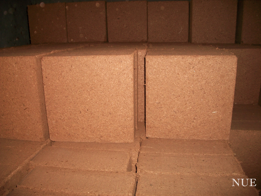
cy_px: 98
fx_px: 241
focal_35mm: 32
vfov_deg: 44.2
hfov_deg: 56.8
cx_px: 130
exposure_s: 1/60
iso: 80
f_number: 2.9
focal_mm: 5.7
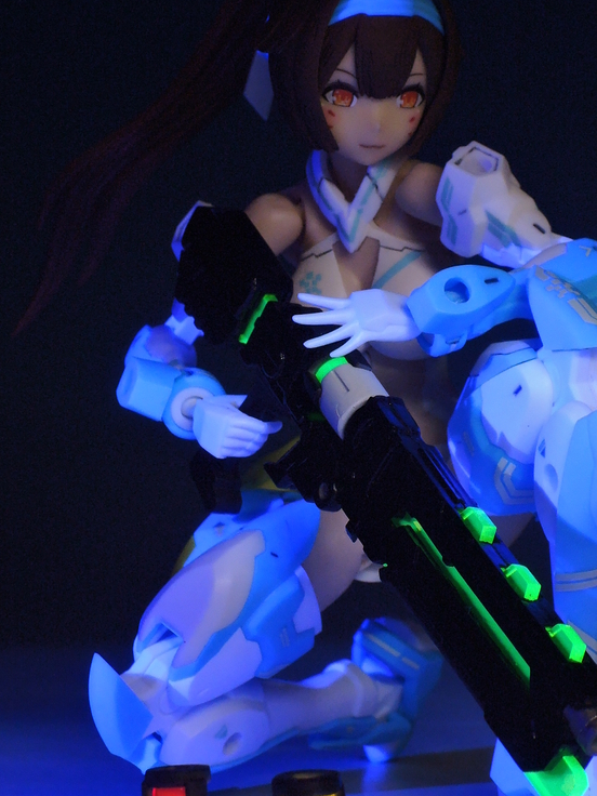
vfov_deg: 13.5
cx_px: 368
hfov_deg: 10.2
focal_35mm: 146
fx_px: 3357
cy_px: 347
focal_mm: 22.4
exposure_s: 1/4
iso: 800
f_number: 7.3
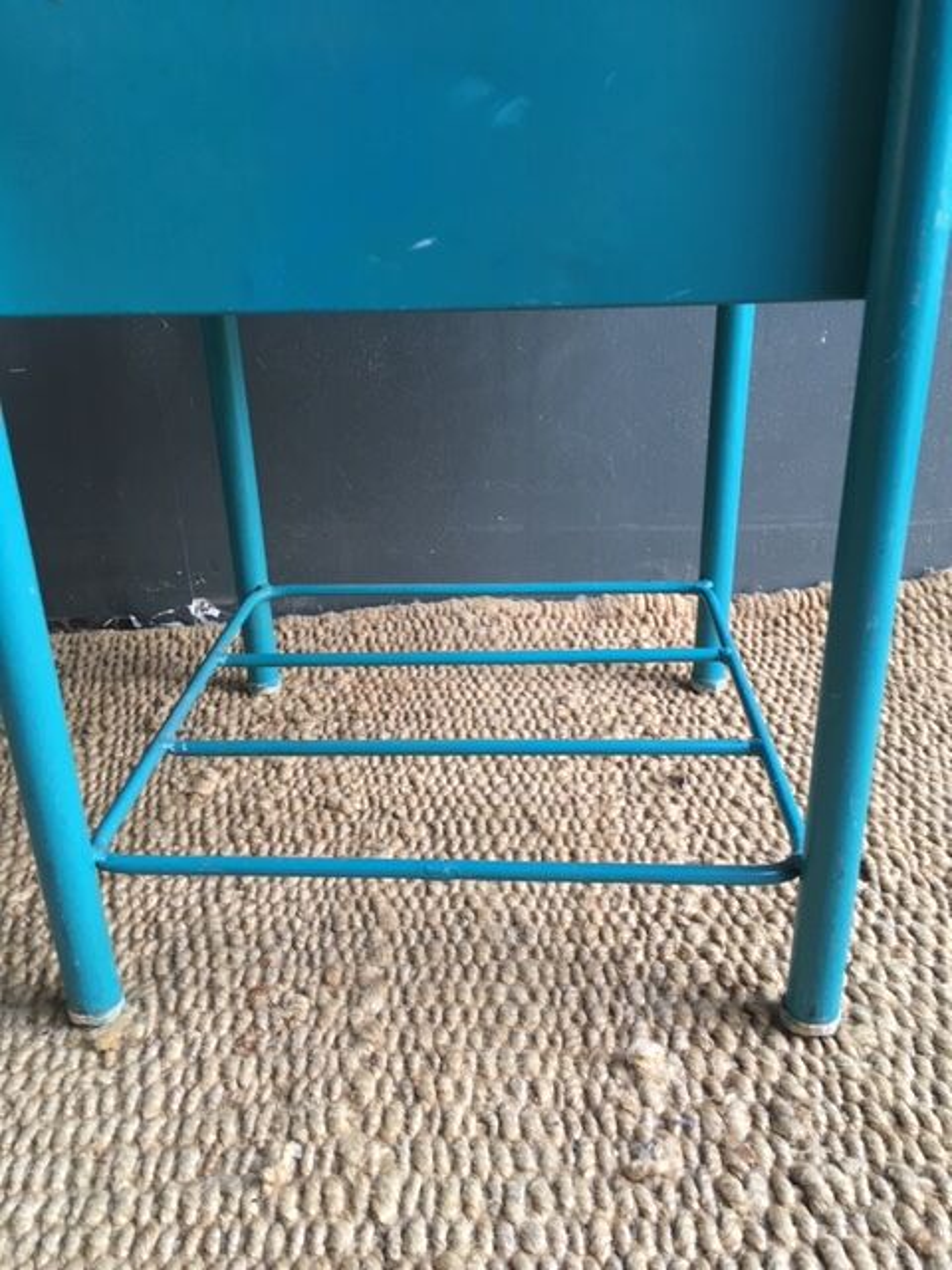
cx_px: 476
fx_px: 1063
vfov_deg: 61.7
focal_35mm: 29
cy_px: 635
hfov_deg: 48.2
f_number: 2.2
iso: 80
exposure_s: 1/33
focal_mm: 4.15
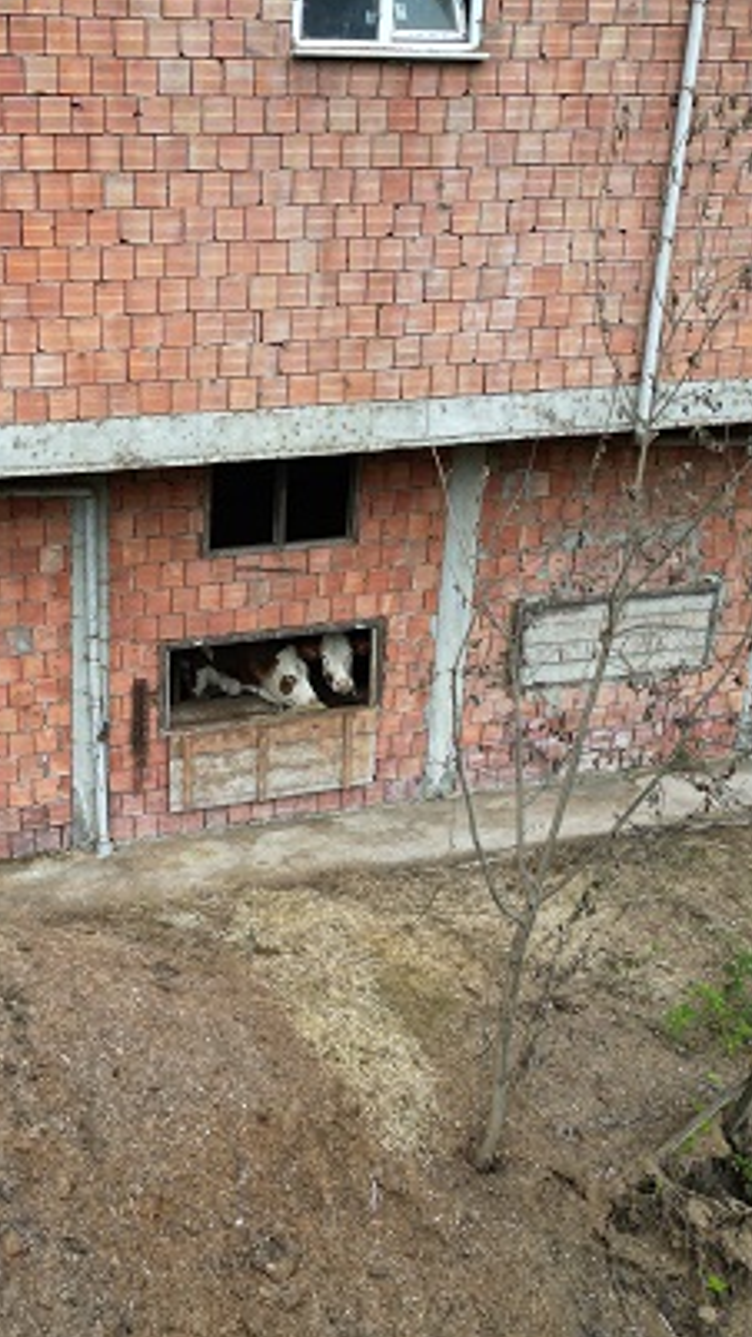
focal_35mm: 39
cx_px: 83
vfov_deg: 51.6
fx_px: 1383
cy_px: 702
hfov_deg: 29.2
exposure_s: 1/240
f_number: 1.7
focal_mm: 6.72
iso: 100
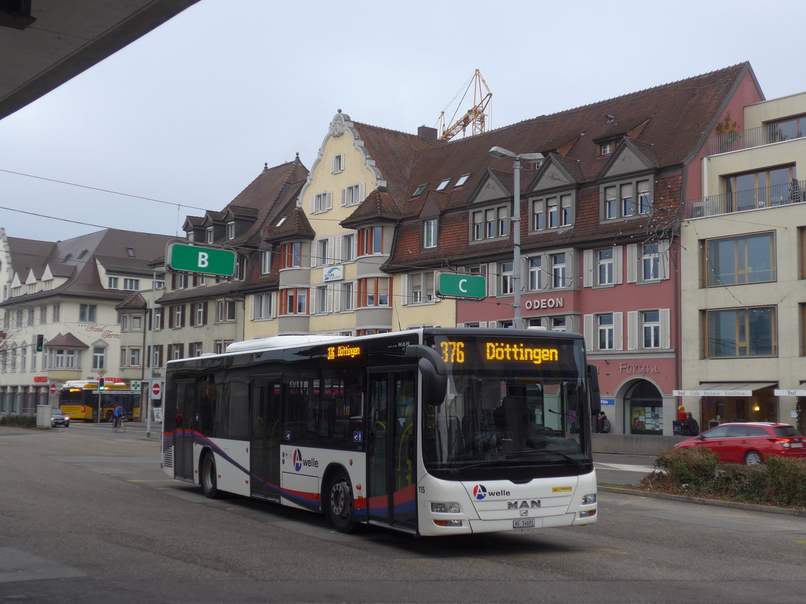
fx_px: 1071
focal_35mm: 46
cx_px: 403
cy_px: 302
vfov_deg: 31.5
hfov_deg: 41.2
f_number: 3
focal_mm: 9.5
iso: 80
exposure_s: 1/100
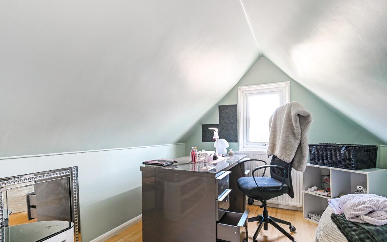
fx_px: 200
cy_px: 133
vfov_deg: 62.1
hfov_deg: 88.0
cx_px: 189
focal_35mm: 19
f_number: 9
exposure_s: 1/2
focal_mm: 18
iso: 100
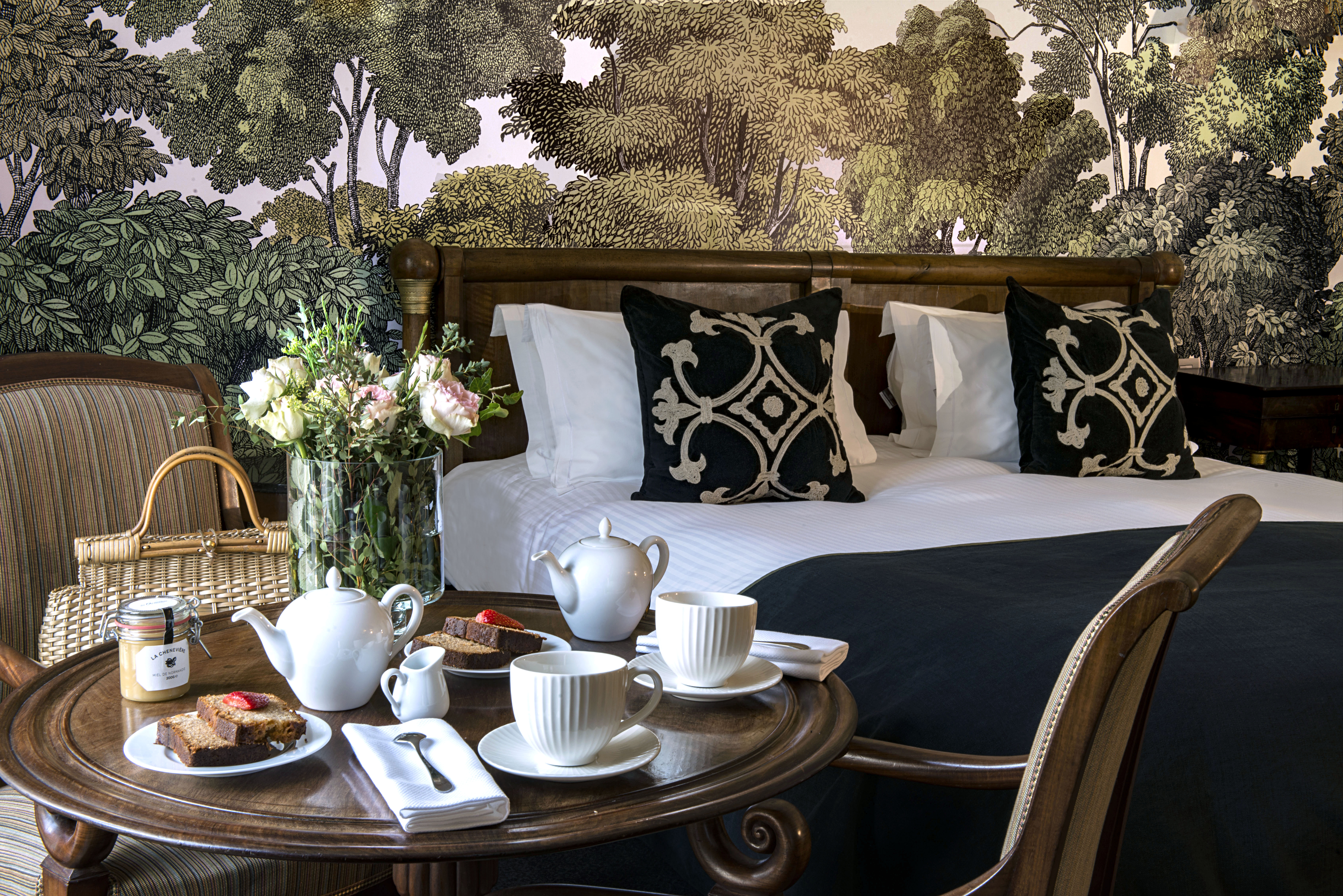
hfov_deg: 41.1
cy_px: 448
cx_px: 672
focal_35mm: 48
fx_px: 1791
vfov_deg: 28.1
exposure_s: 2
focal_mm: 48
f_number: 22
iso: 100
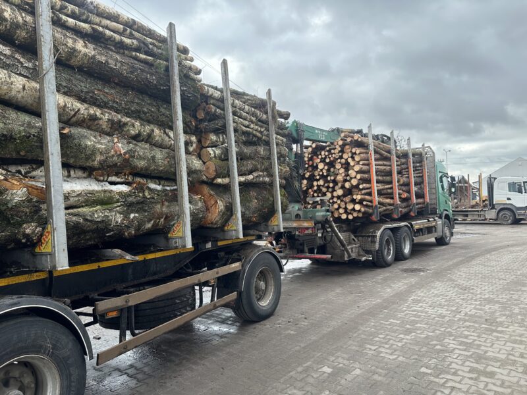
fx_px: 365
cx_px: 264
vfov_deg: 56.8
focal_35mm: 24
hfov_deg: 71.6
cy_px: 198
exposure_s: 1/574
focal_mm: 6.86
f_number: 1.78
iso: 80
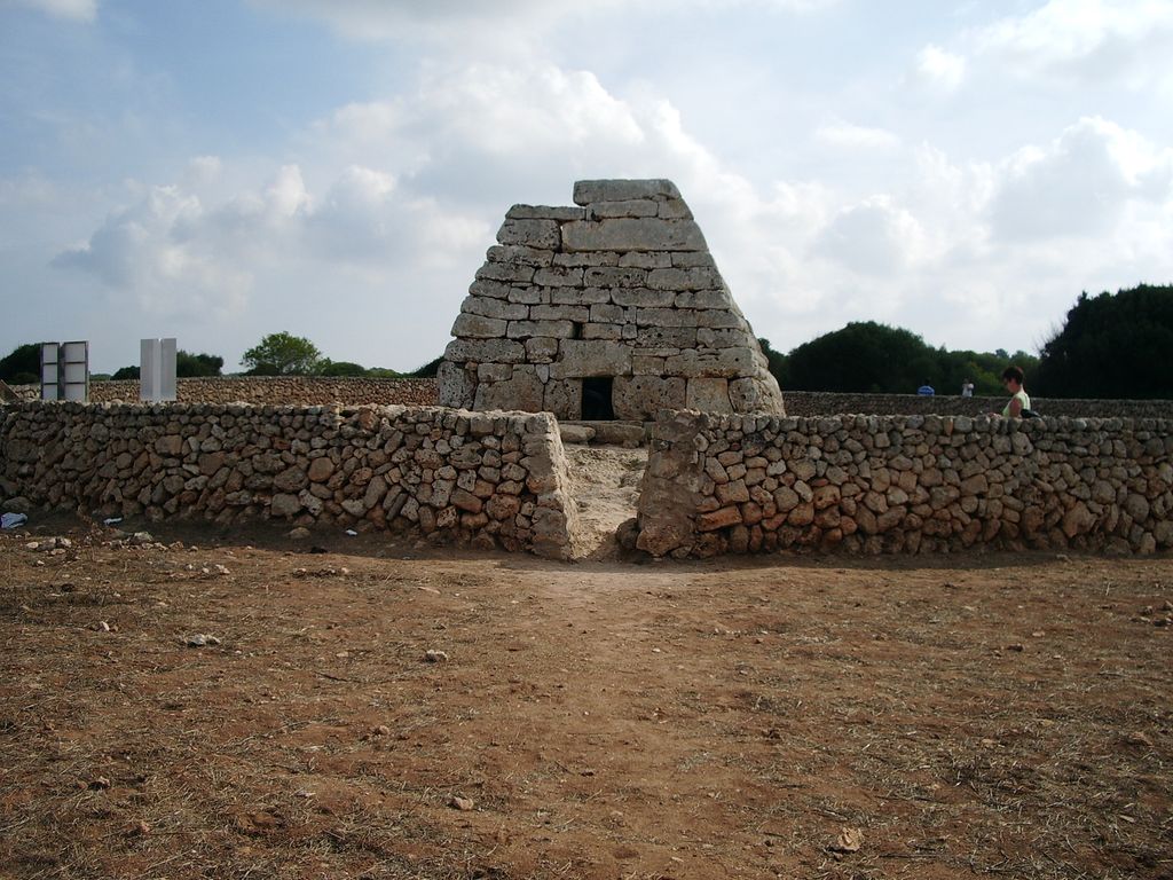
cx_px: 586
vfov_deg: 40.7
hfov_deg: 52.6
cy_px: 440
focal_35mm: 35
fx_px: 1186
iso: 50
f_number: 4.3
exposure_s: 1/640
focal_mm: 5.8
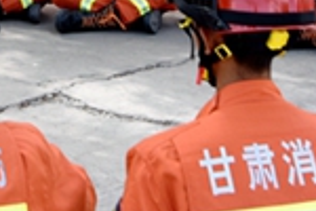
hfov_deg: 12.4
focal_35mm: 160
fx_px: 1404
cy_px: -120
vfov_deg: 8.4
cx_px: -103
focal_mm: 30
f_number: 5.6
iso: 100
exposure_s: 1/125
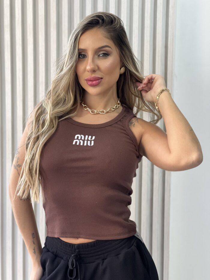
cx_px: 105
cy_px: 140
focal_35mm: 77
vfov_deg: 25.3
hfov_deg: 19.1
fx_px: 623
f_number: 2.8
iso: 160
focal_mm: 9
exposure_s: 1/120
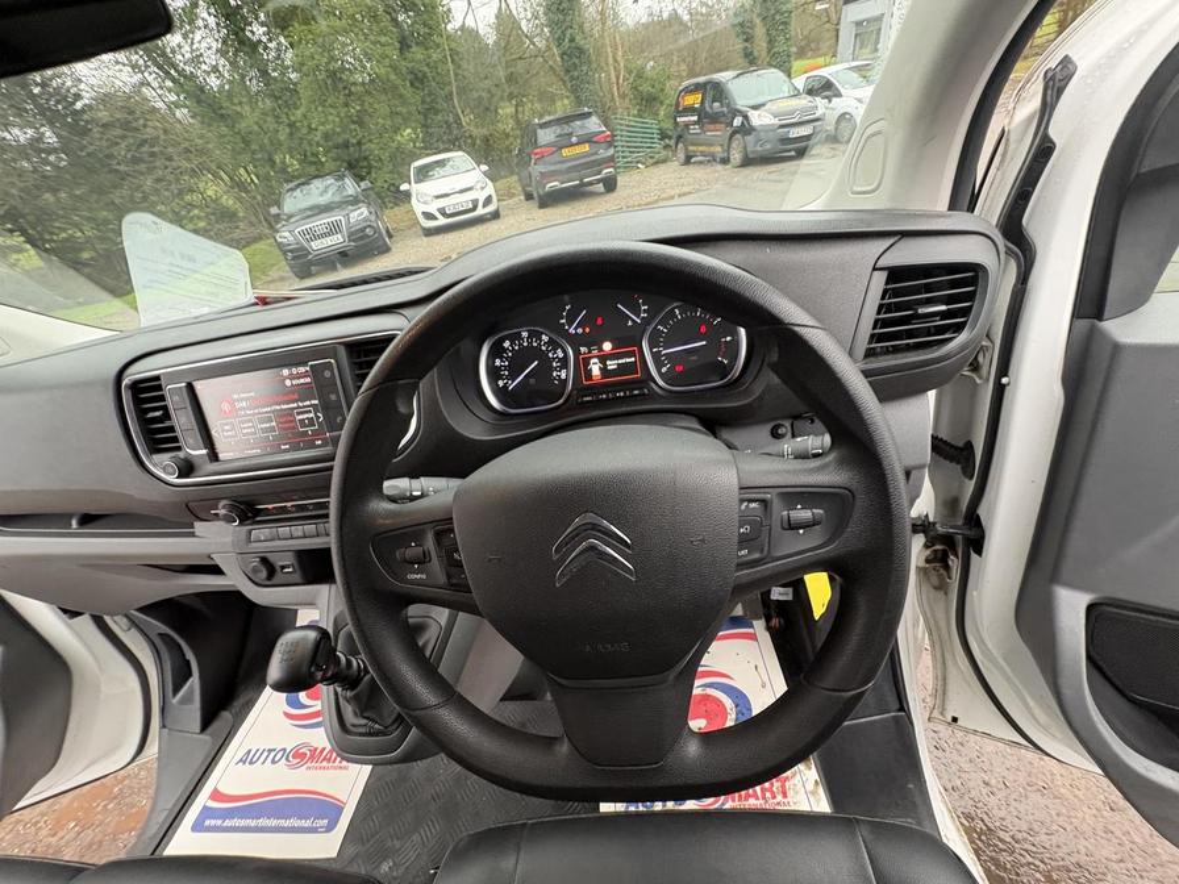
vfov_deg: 85.7
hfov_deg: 102.1
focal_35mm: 14
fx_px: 477
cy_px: 442
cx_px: 590
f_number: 2.2
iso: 320
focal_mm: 2.22
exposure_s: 1/60
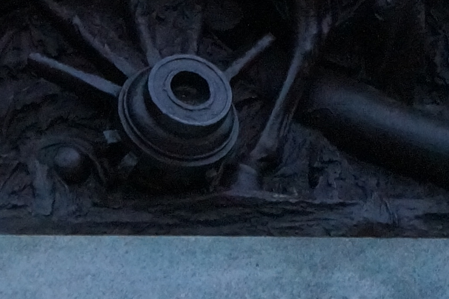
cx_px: 64
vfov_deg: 6.7
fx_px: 2489
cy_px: -231
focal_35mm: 200
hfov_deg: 10.3
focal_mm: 25
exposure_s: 1/160
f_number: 4
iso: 2000
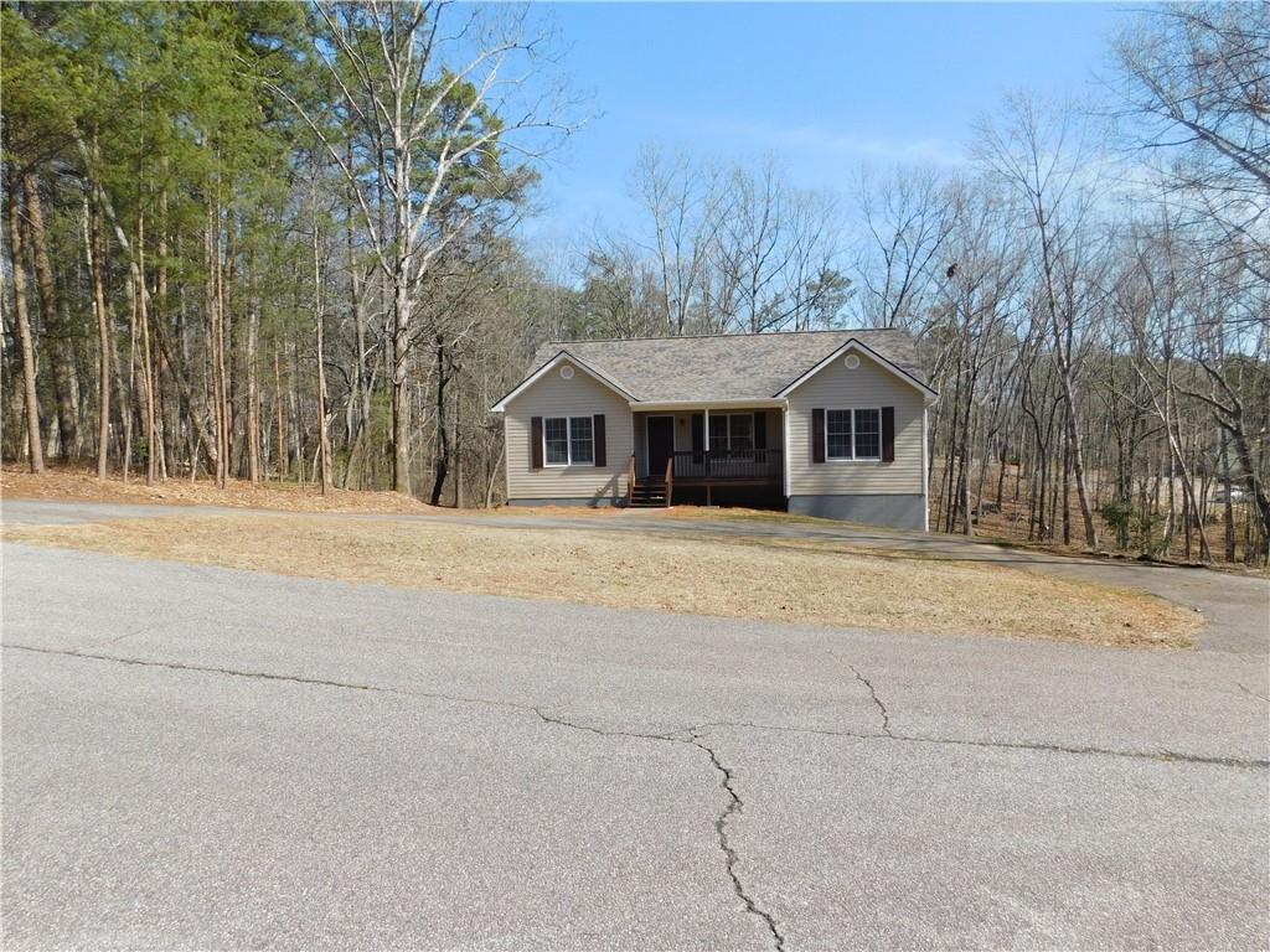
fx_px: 844
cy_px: 476
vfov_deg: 58.9
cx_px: 635
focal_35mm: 23
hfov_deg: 73.9
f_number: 3
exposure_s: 1/1000
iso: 125
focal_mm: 4
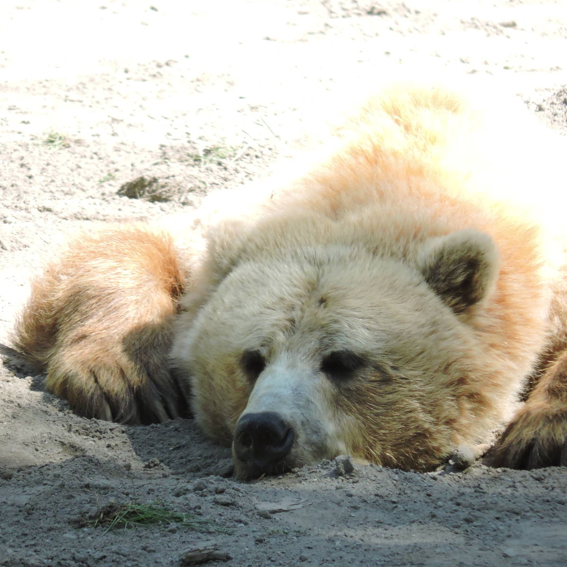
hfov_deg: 1.5
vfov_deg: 1.5
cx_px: 265
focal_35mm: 1181
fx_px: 21886
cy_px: 283
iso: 400
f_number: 5.9
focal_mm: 180
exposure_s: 1/250
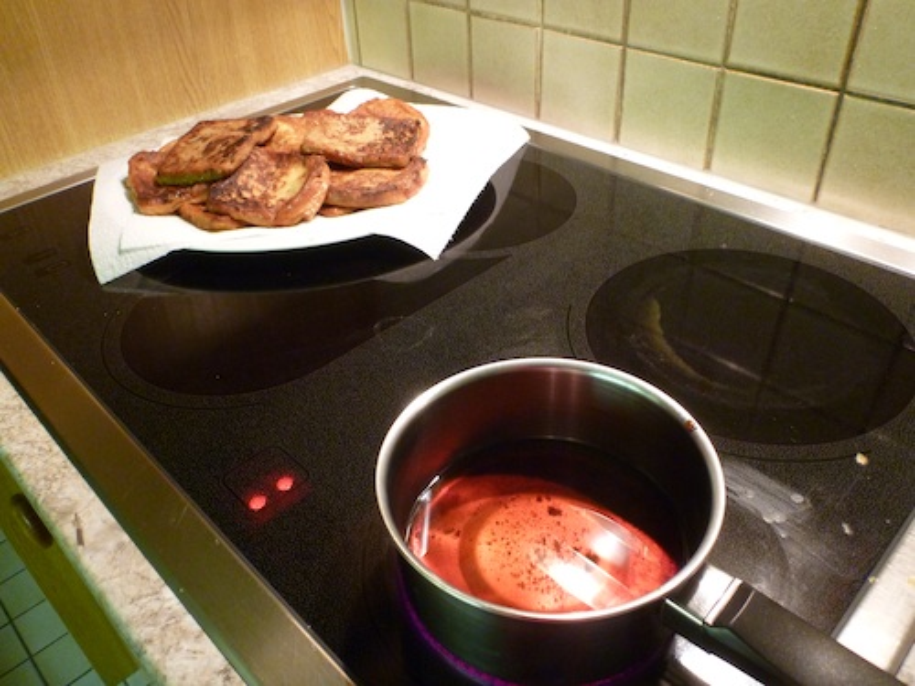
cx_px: 458
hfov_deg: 63.4
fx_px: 740
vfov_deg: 49.7
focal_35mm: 28
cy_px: 343
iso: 400
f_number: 3.3
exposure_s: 1/6
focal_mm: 4.9
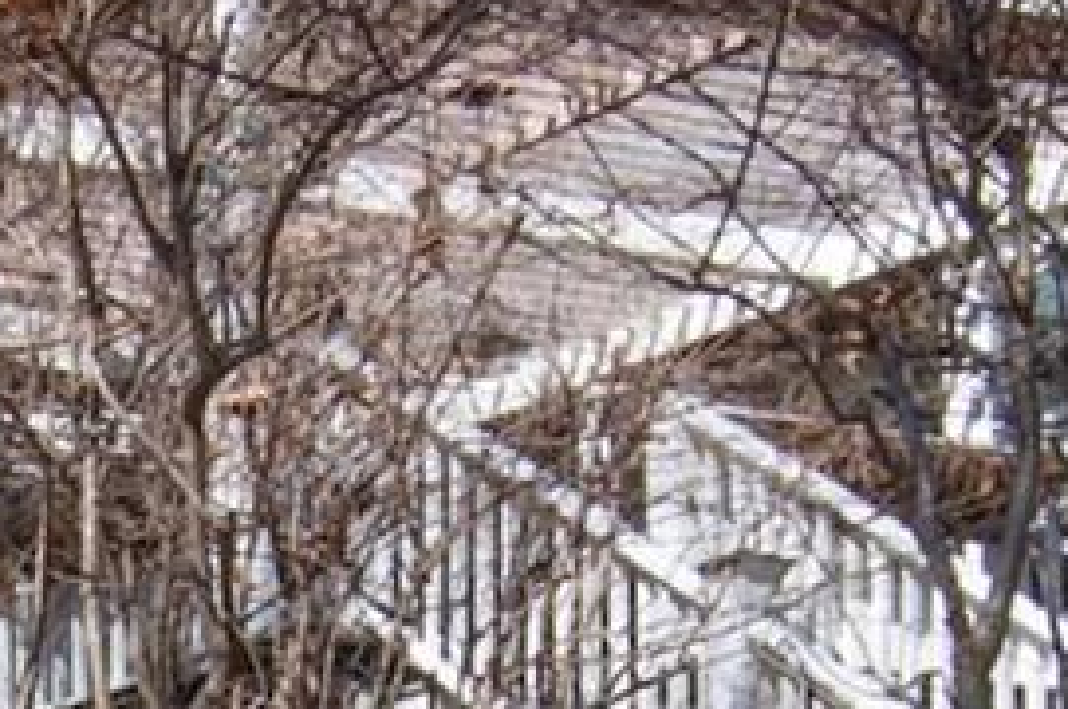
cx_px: -173
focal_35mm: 125
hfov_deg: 15.9
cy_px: 1064
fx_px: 3697
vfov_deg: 10.6
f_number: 11
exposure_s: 1/500
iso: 640
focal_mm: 11
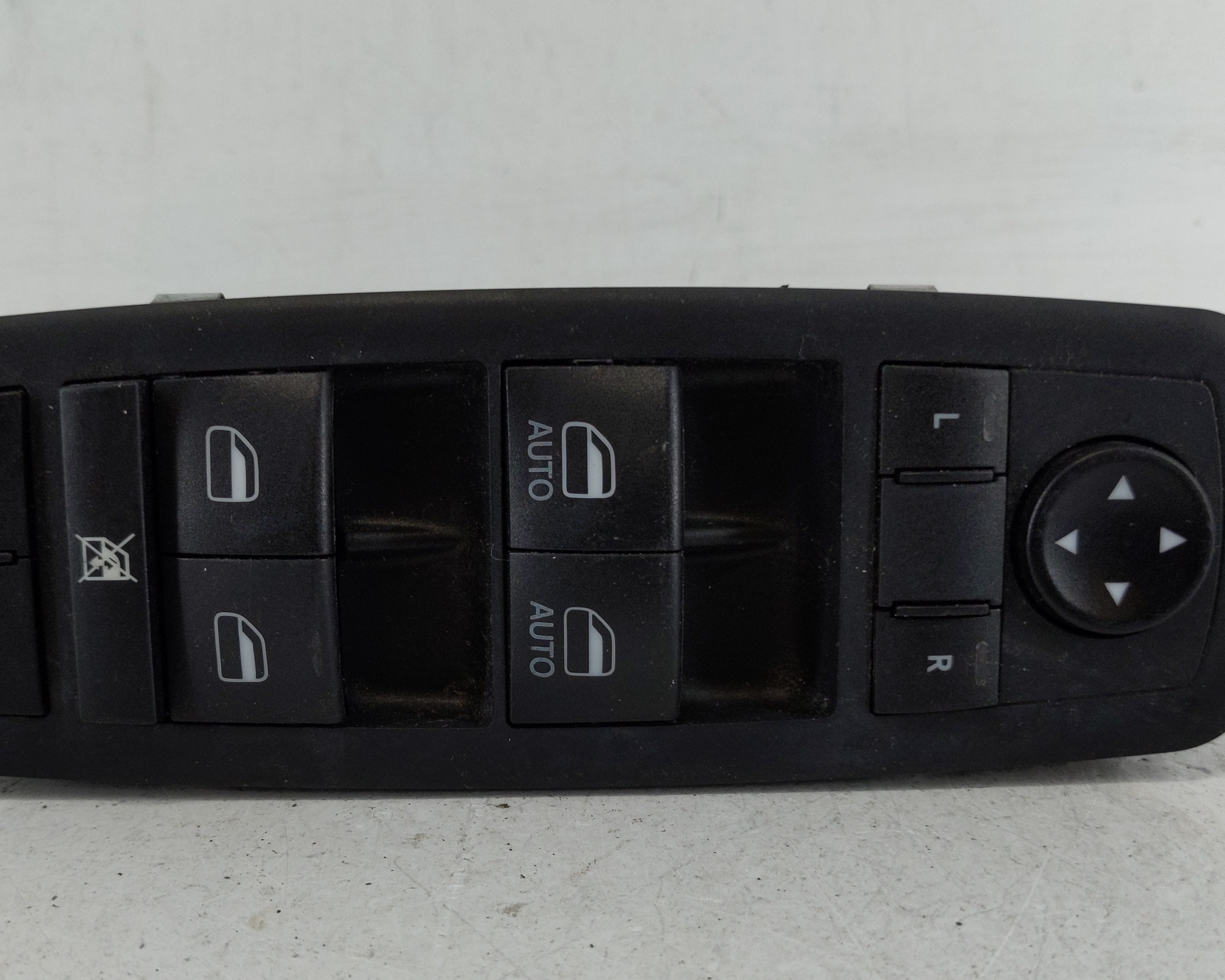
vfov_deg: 40.0
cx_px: 533
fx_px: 1341
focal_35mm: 37
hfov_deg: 49.0
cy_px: 590
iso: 58
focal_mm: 4.38
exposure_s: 1/124
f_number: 1.73
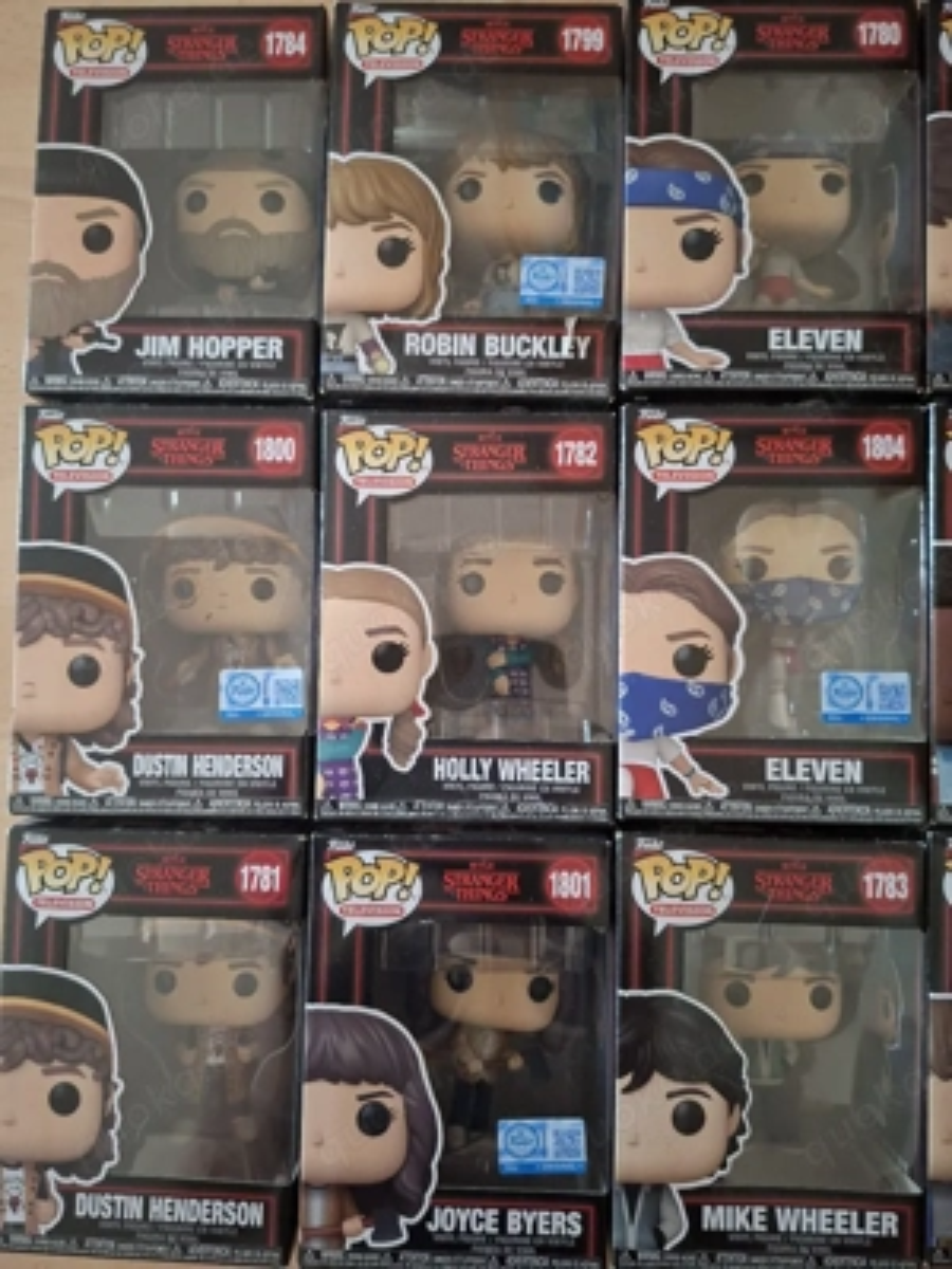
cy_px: 634
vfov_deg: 73.9
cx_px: 476
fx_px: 843
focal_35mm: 23
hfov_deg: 58.9
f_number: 1.8
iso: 640
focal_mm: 5.54
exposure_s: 1/25
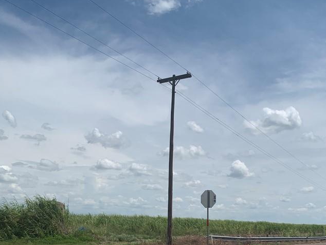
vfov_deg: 33.6
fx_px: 395
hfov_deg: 44.1
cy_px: 185
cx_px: 218
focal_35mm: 42
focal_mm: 4.25
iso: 25
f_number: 1.8
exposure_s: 1/6061
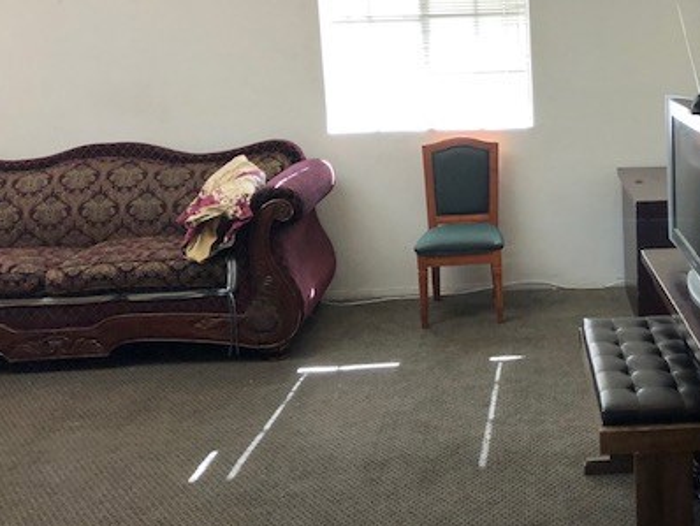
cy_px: 183
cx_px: 558
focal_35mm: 45
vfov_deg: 32.0
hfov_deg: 40.4
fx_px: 911
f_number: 1.8
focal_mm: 3.99
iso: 40
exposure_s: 1/30
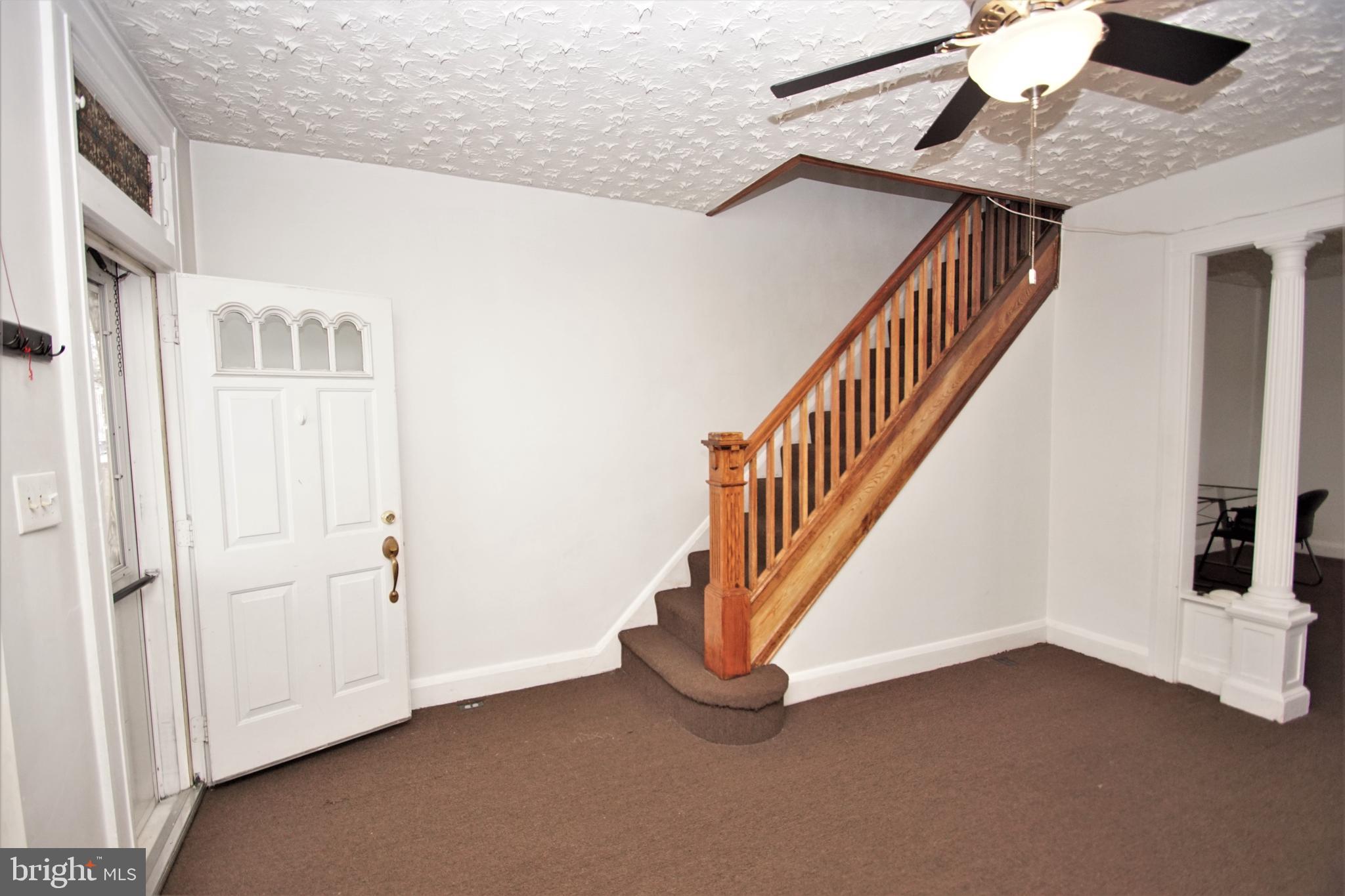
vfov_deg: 77.3
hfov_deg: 100.4
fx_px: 560
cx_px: 672
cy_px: 448
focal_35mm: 15
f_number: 3.5
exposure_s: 1/200
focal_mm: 10
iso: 800
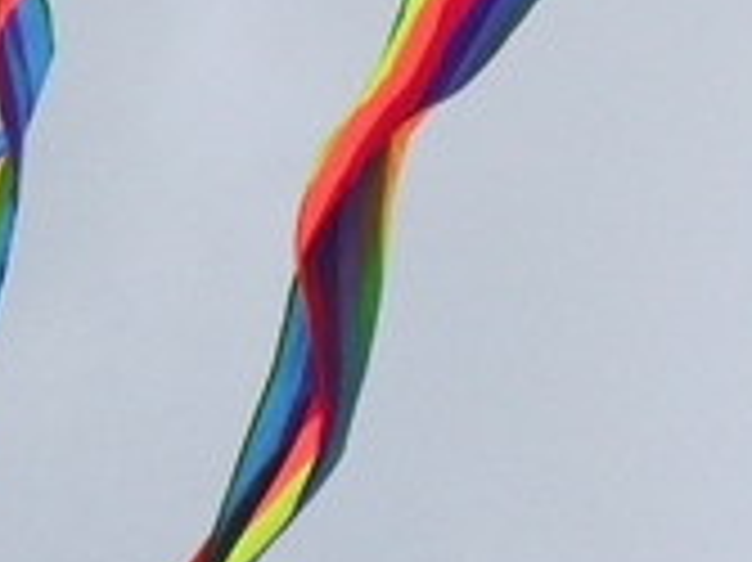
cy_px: -306
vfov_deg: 1.6
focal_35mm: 918
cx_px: 313
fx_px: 19928
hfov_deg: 2.2
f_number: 5.5
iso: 80
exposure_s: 1/824
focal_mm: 39.2
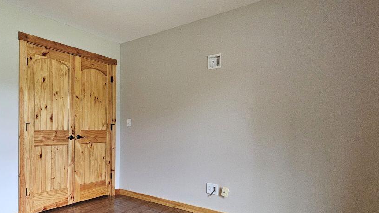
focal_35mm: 23
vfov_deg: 49.2
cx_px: 80
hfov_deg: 71.4
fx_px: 231
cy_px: 127
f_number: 2.2
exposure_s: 1/100
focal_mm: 2.2
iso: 500
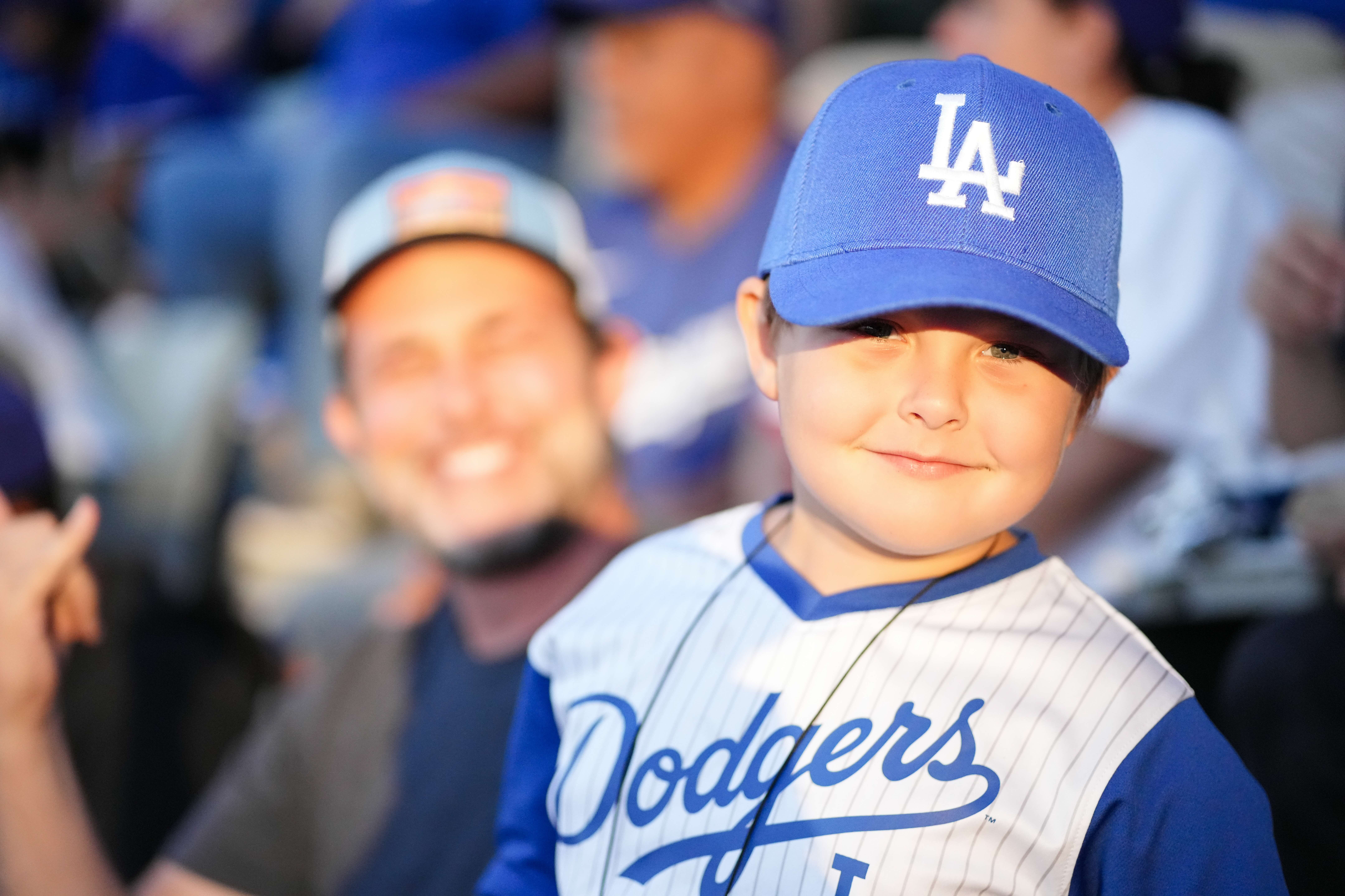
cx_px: 672
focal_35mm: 85
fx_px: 3175
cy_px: 448
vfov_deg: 16.1
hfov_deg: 23.9
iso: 4000
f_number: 1.8
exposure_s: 1/16000
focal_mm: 85
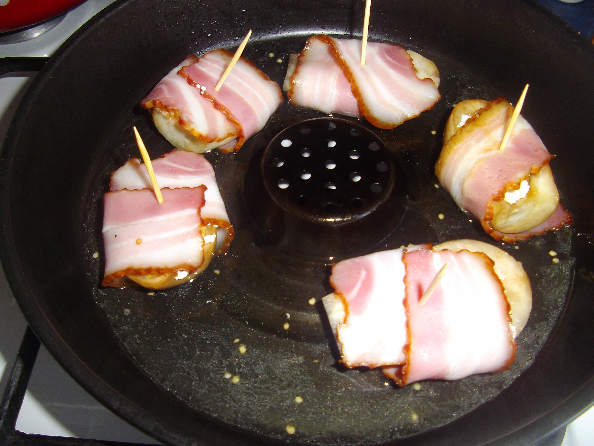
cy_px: 223
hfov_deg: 65.3
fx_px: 463
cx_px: 297
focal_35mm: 27
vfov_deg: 51.4
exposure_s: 1/50
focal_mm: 4.9
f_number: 3.2
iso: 100
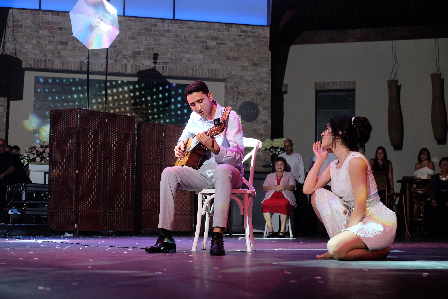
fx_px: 660
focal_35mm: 53
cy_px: 150
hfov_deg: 37.5
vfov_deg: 25.5
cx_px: 224
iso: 800
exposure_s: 1/250
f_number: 2.8
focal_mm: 35
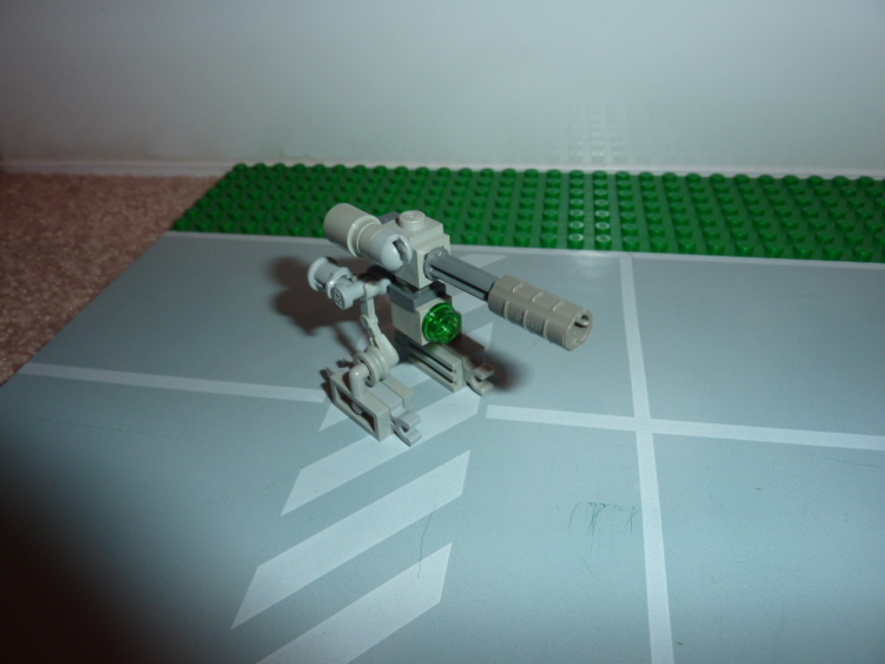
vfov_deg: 54.9
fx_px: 639
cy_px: 332
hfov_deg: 69.4
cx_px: 442
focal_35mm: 25
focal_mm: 4.1
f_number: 4
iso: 100
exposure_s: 1/30
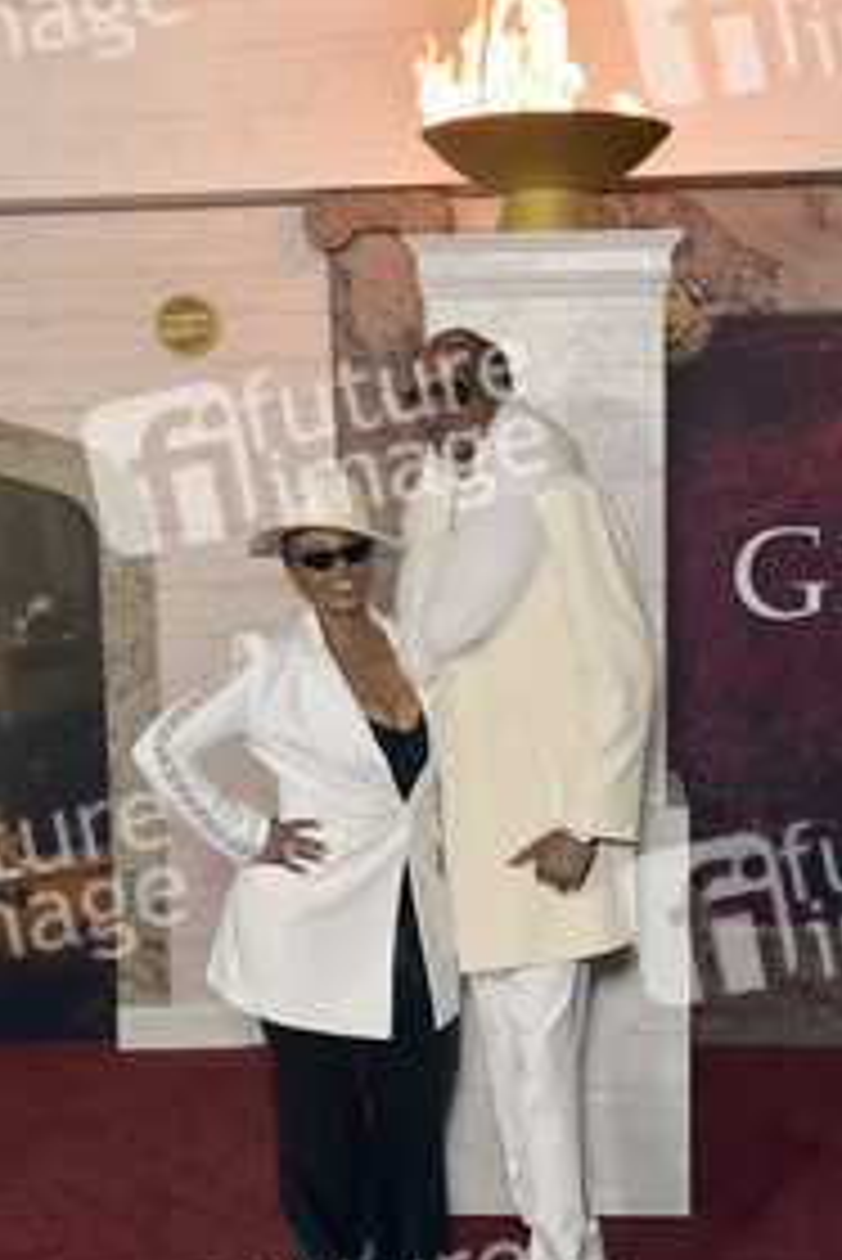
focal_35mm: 50
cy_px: 675
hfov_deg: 27.0
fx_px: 1752
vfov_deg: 39.6
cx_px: 448
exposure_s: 1/250
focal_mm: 35
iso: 1000
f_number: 5.6
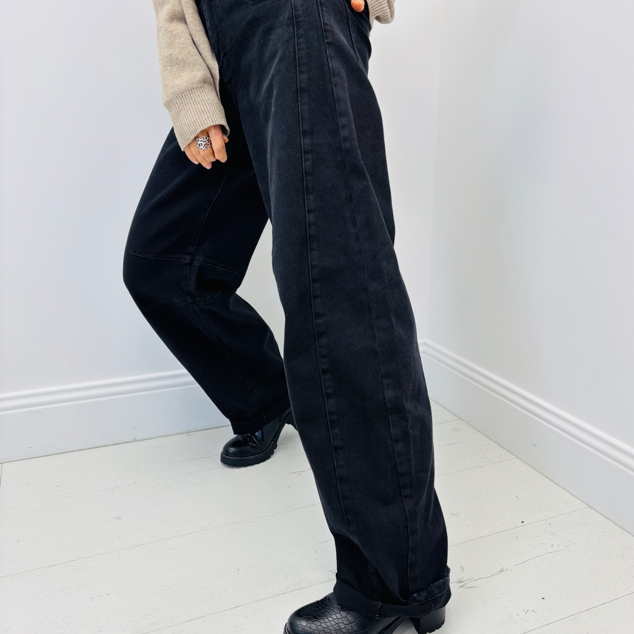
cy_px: 284
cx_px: 320
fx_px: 642
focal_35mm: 31
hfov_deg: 52.5
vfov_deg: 52.4
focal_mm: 5.96
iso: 32
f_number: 1.6
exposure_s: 1/100
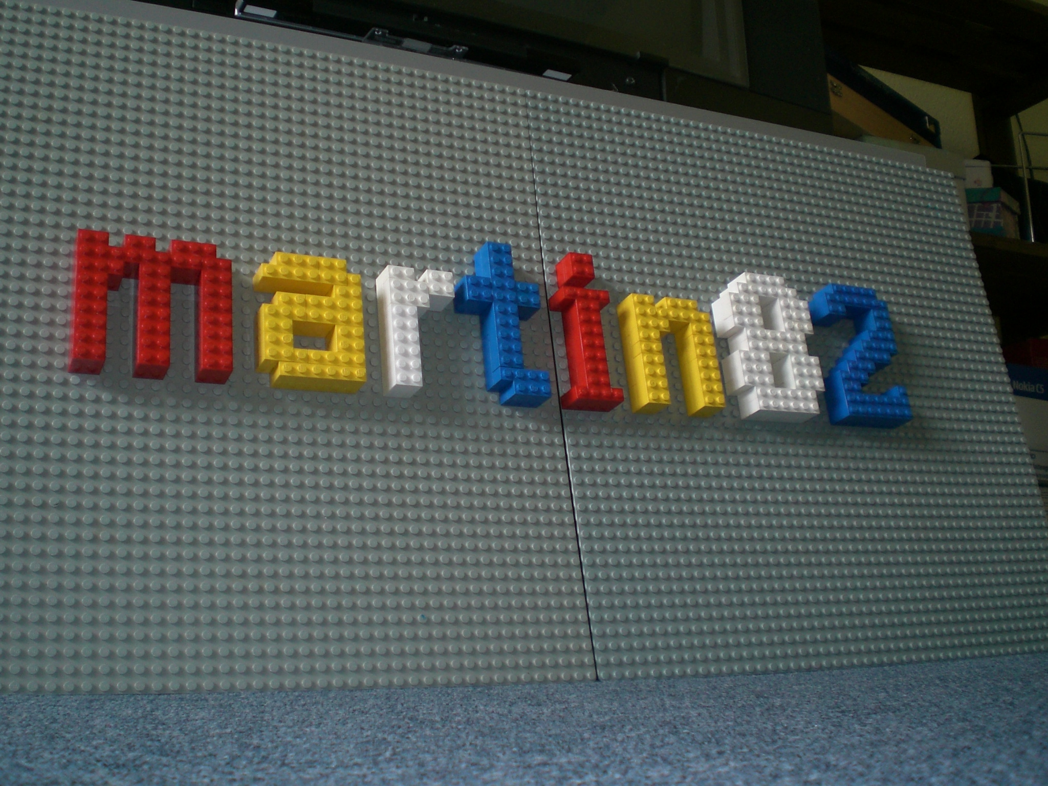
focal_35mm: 38
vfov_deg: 37.7
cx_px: 524
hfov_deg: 49.0
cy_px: 393
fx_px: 1150
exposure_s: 1/40
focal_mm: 6.3
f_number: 3.1
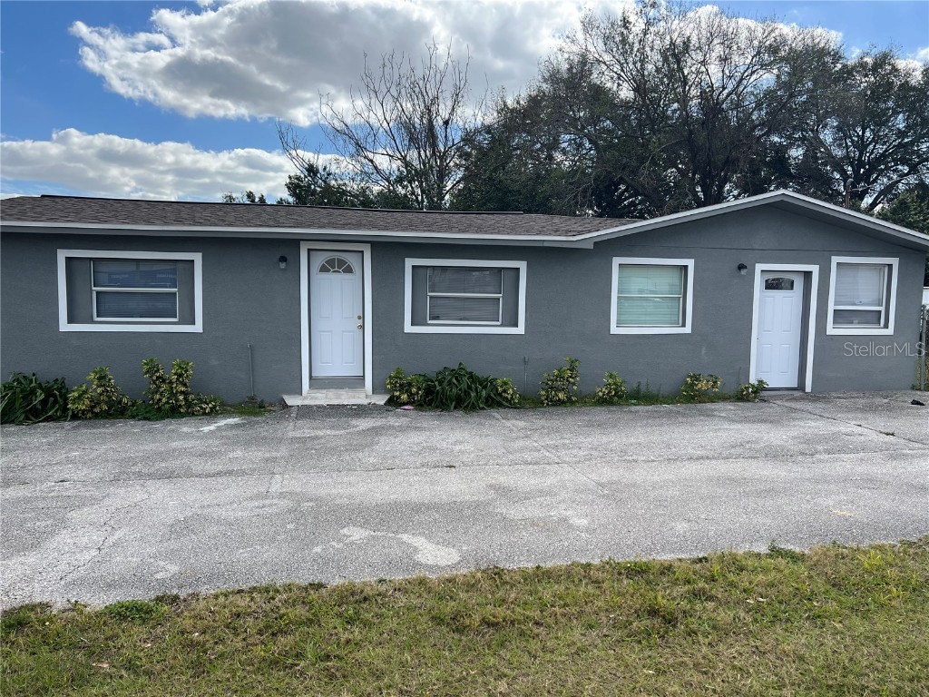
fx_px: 698
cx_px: 464
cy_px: 348
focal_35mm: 26
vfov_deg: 53.1
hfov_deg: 67.3
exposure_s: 1/3077
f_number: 1.5
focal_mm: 5.7
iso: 50
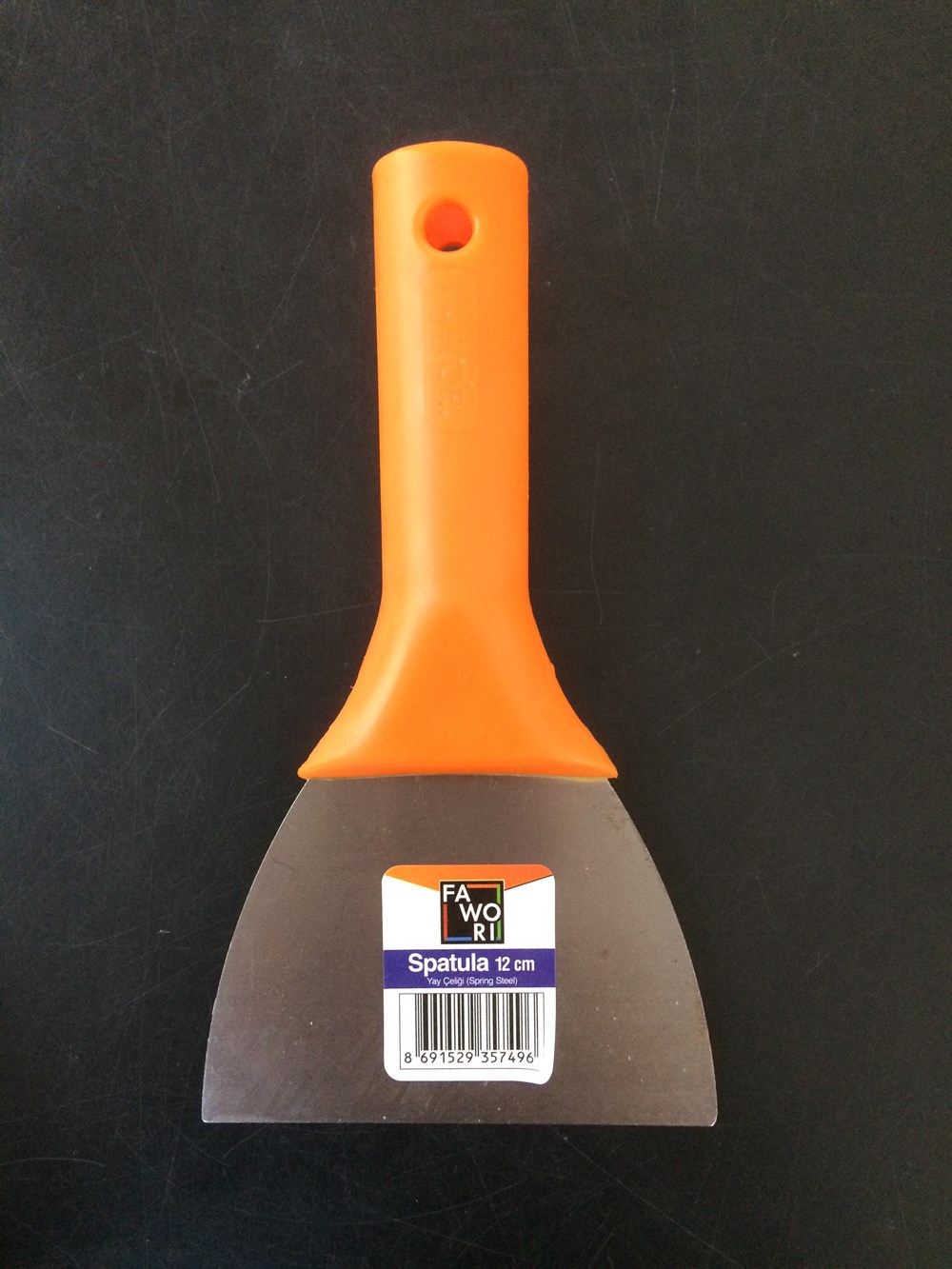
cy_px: 634
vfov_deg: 61.7
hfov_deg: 48.2
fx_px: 1063
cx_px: 476
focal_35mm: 29
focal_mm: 4.15
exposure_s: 1/33
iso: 320
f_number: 2.2
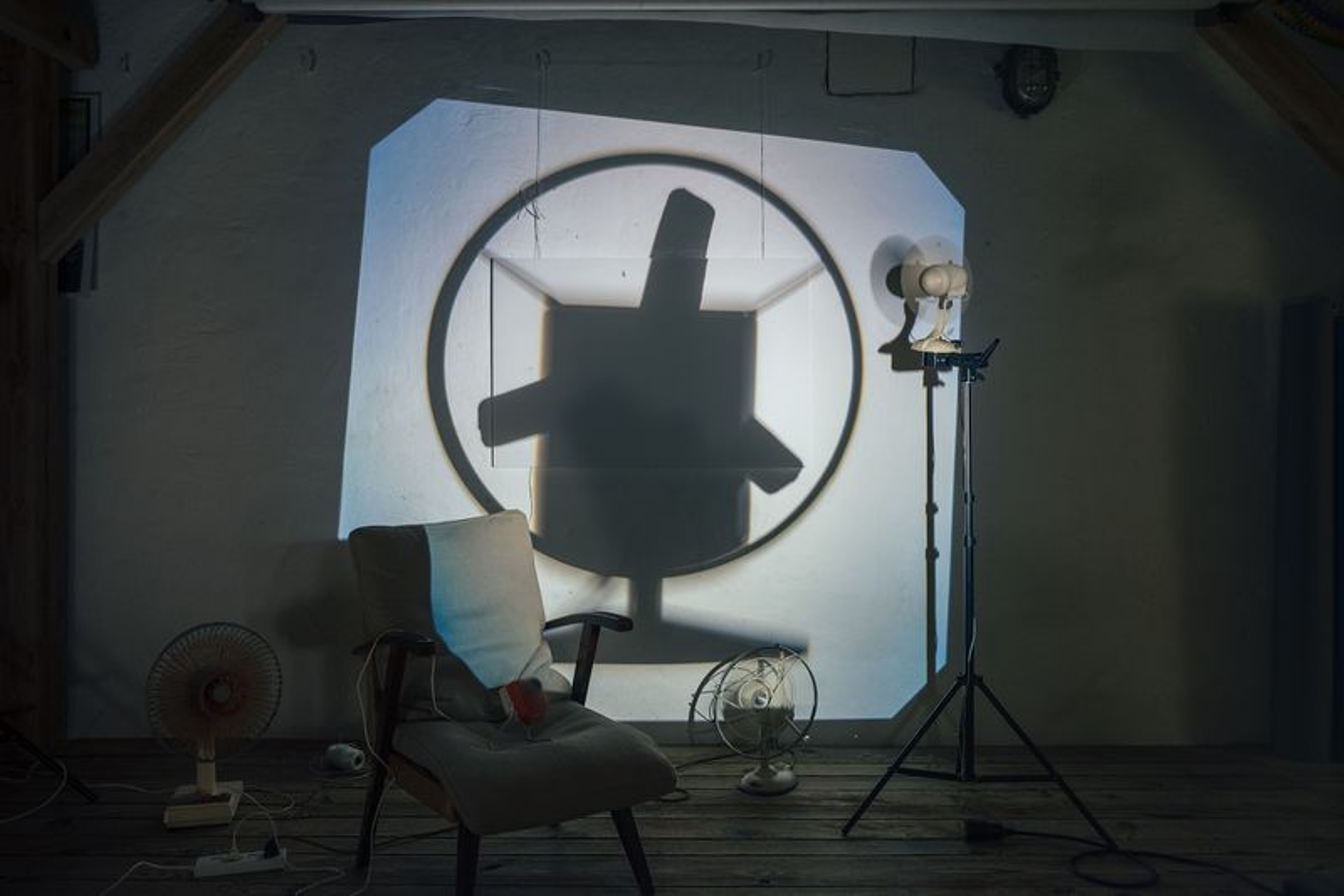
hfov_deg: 61.9
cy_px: 448
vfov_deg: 43.6
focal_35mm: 30
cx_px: 672
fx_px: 1120
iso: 800
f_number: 10
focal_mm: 30
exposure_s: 1/15
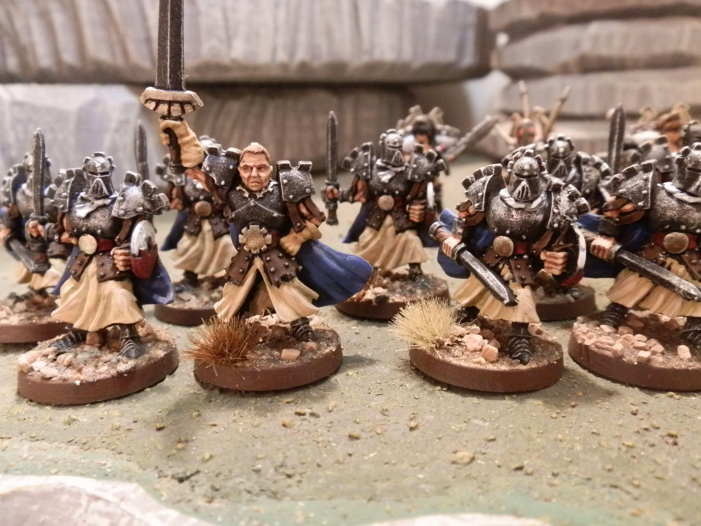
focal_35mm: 28
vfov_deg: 49.7
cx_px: 350
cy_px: 263
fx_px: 567
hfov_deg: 63.4
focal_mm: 5
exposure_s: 1/50
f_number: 3.1
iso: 400
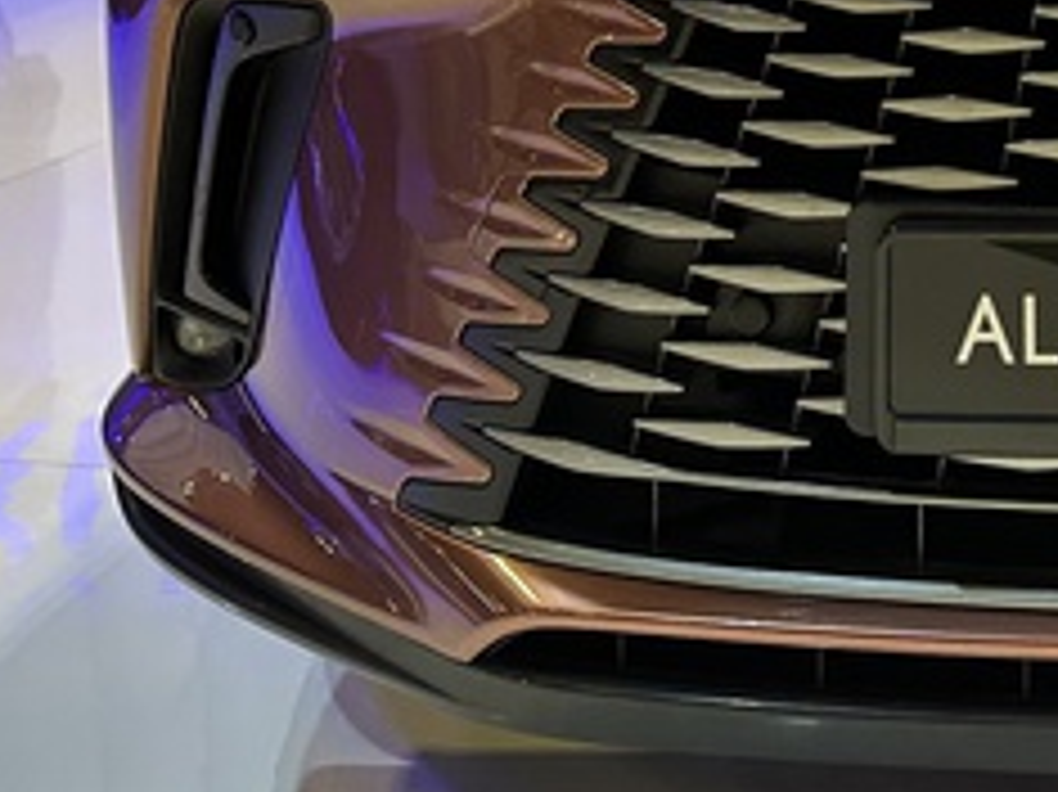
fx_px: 2688
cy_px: -385
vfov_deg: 15.5
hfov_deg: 20.3
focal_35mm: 88
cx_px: 1391
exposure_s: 1/100
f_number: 1.78
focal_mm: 6.86
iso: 125
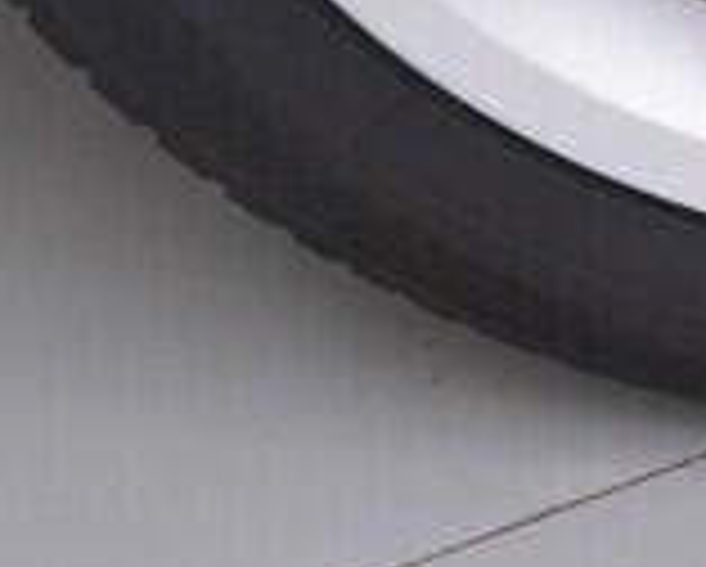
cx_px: 1151
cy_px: -353
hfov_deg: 8.5
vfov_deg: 6.9
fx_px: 4603
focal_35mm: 220
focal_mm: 24
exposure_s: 1/60
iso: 125
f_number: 3.5
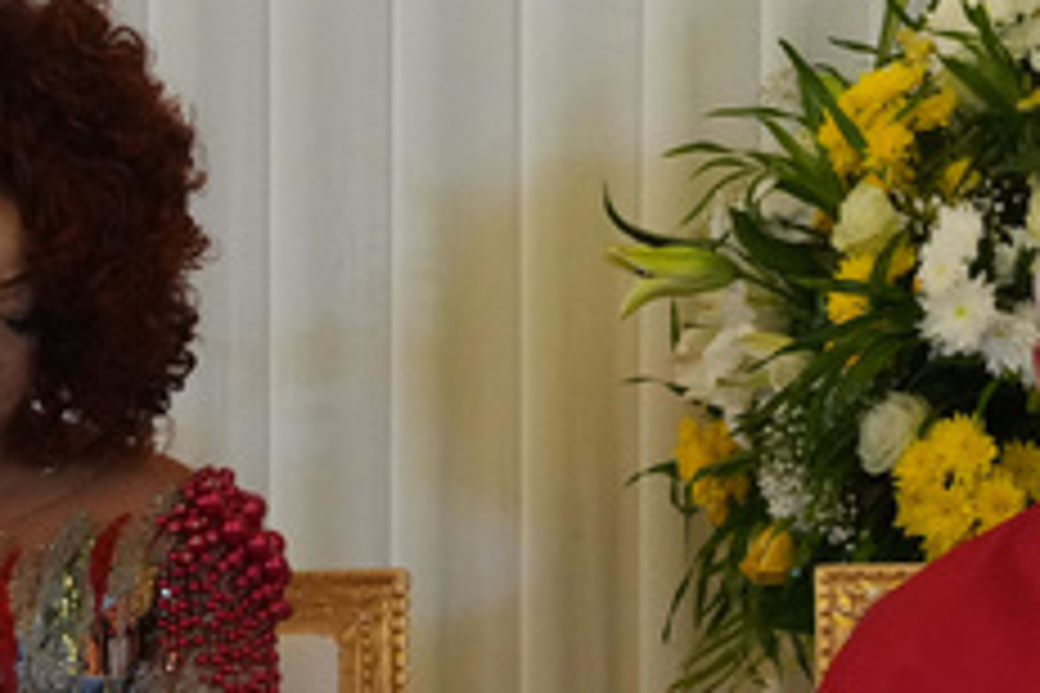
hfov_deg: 3.9
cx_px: 1256
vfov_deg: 2.6
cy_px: 756
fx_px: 15108
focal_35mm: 523
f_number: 5.6
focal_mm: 118
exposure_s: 1/250
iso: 6400
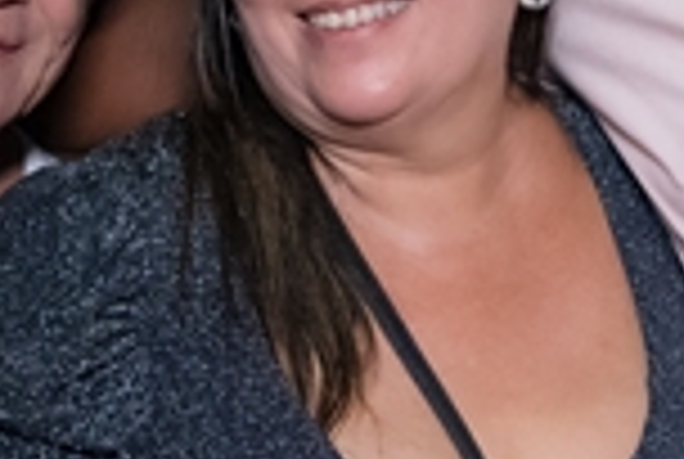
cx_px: 763
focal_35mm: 175
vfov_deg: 7.9
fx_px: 3331
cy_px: 310
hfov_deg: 11.5
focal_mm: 24
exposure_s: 1/400
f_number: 2.8
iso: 2500
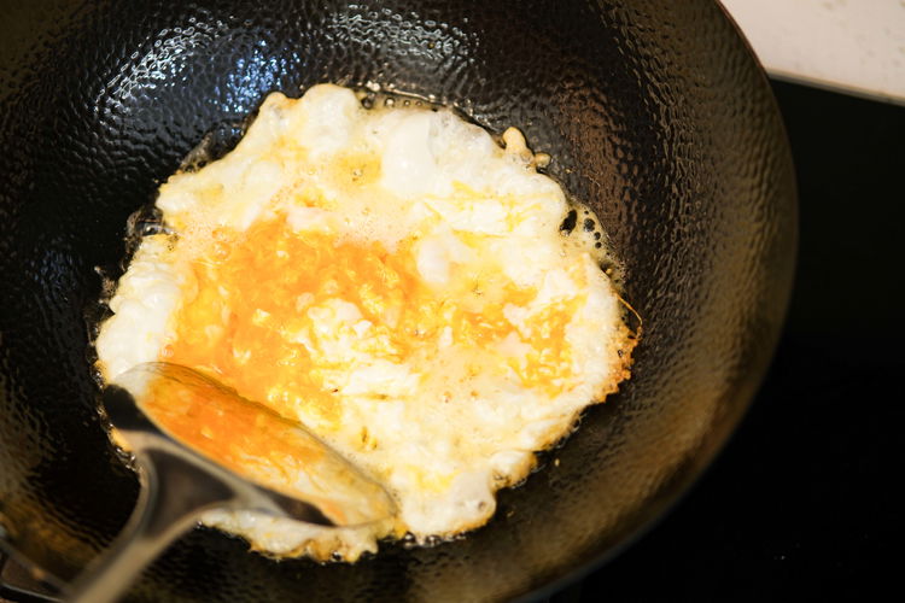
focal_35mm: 75
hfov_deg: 27.0
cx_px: 452
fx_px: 1885
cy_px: 302
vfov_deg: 18.2
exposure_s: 1/75
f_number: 2
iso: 200
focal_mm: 50
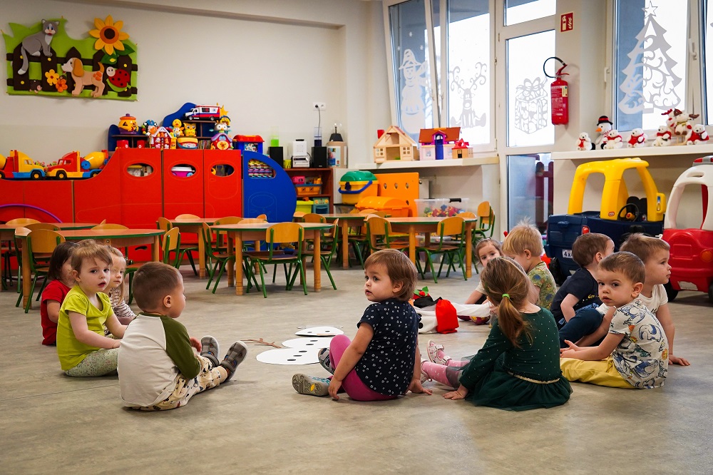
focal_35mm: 45
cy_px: 238
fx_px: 891
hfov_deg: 43.6
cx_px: 356
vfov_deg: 29.8
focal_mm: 30
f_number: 4
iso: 1600
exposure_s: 1/160
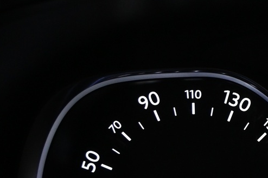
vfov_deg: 12.8
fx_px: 787
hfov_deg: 16.9
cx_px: 437
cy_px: 170
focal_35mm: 106
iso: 1600
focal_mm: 21.5
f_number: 4.5
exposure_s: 1/60
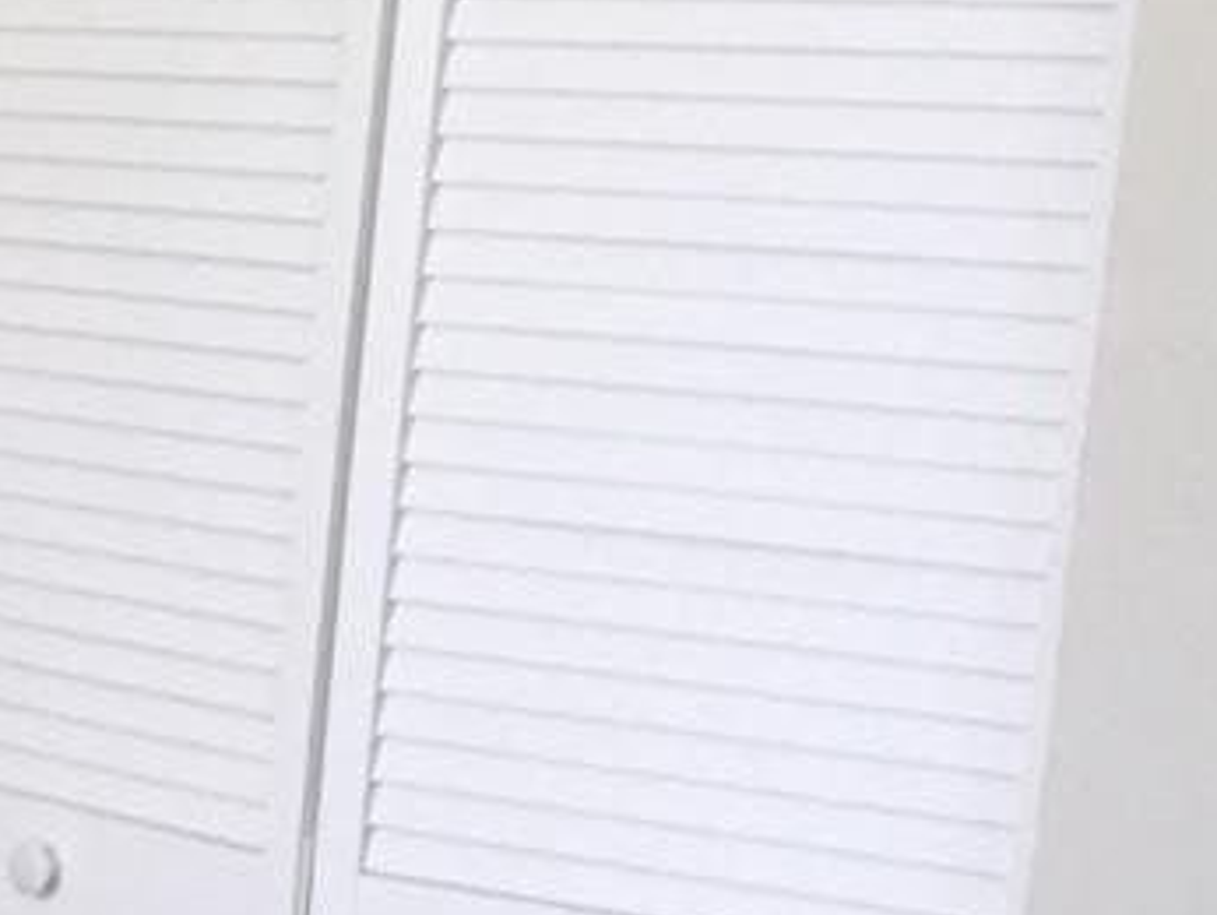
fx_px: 4714
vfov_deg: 11.0
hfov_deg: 12.7
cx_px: -1301
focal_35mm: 134
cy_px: 848
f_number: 2.2
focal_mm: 4.15
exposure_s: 1/120
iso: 40
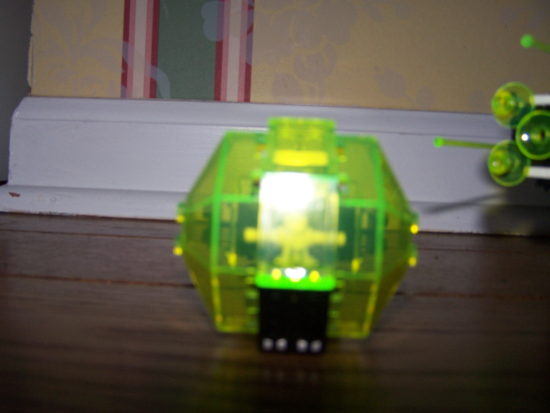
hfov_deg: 49.0
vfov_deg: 37.7
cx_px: 275
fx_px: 604
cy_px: 206
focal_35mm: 38
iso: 140
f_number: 2.8
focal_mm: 6.3
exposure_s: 1/60
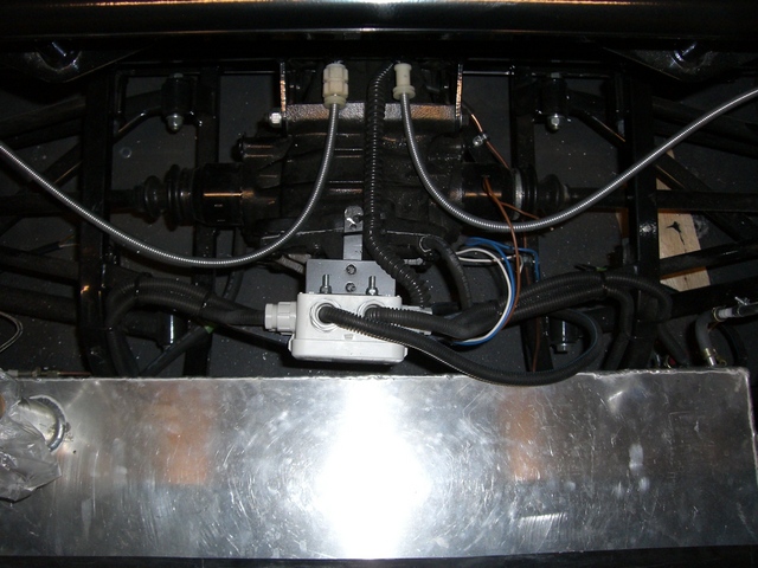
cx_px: 379
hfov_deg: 49.0
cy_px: 284
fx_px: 832
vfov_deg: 37.7
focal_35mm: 38
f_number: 2.7
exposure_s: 1/60
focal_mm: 6.2
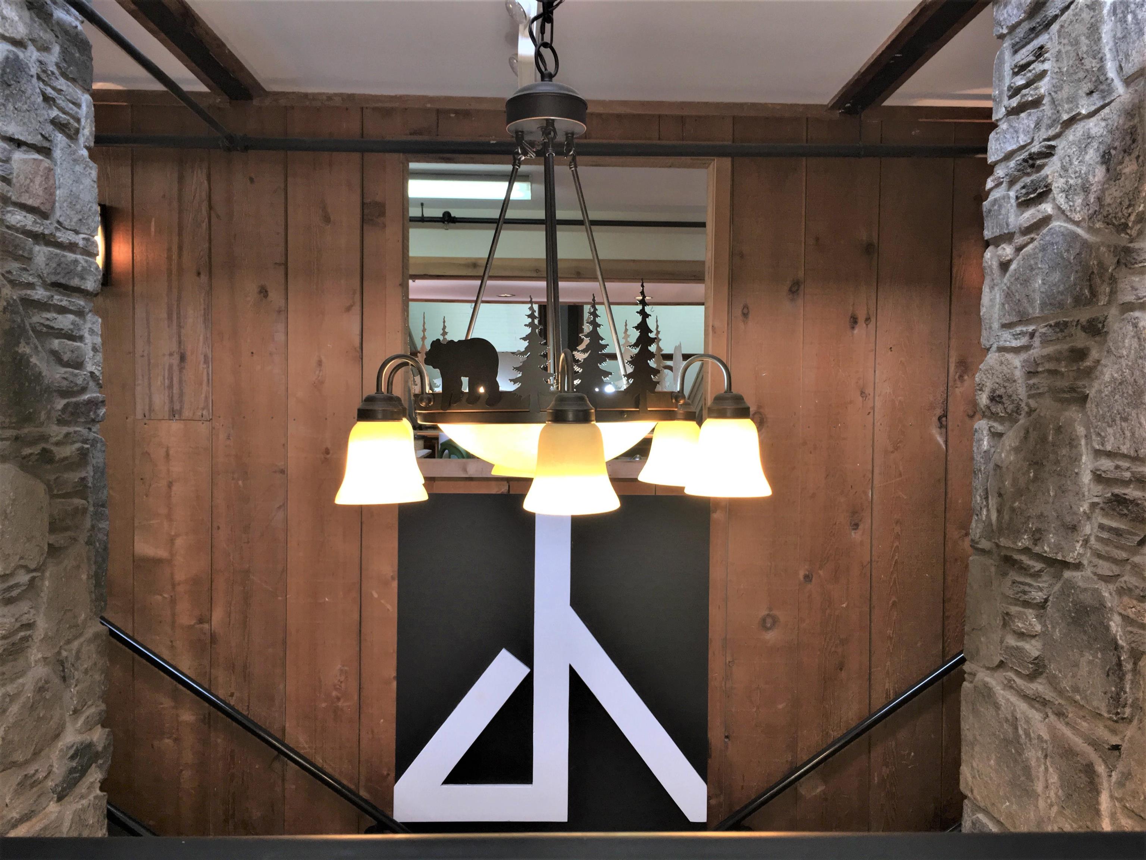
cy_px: 430
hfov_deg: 61.7
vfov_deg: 48.2
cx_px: 573
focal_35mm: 29
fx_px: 960
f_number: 2.2
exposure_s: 1/30
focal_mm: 4.15
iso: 32
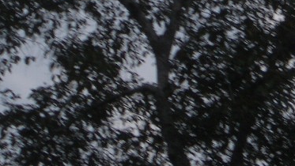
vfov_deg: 3.8
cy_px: -113
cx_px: 316
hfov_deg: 6.8
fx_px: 2457
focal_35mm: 314
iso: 50
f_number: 7.7
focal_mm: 17.4
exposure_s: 1/160
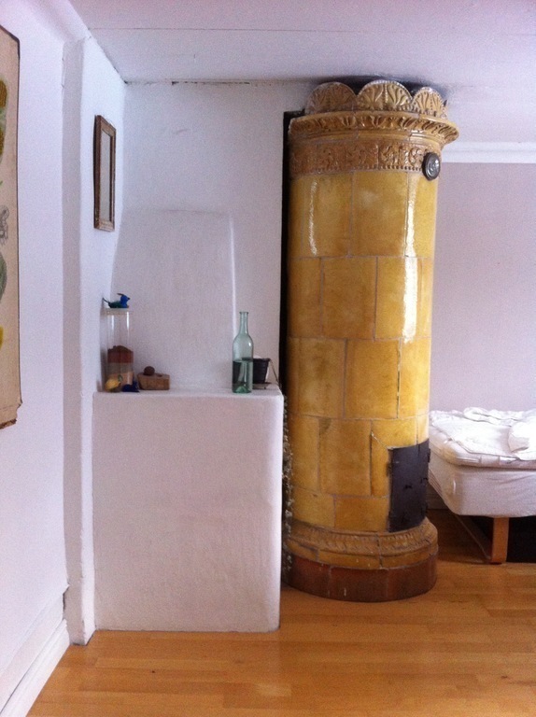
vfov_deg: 52.7
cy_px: 358
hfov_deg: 40.6
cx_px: 268
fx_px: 724
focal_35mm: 35
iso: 250
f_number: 2.8
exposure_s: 1/15
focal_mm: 3.85
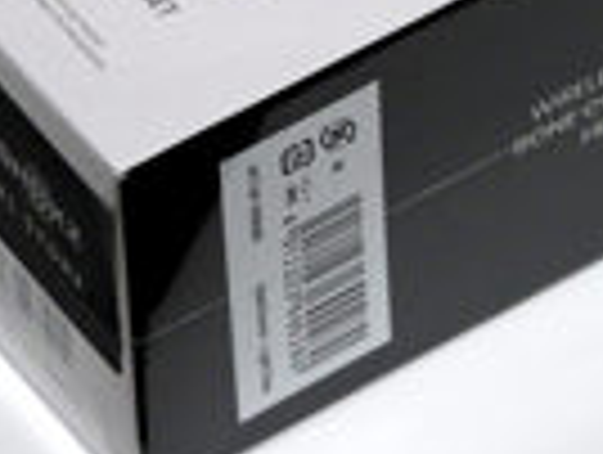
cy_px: -146
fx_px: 6562
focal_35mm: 376
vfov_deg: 4.0
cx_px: 360
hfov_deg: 5.3
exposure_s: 1/125
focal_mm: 60
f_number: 4.5
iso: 1250
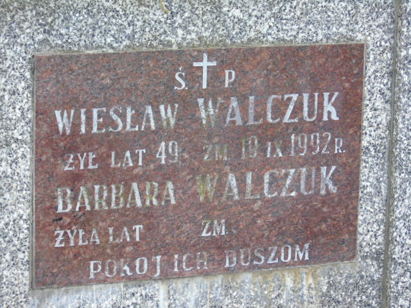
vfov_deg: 9.2
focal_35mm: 162
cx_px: 206
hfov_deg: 12.2
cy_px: 154
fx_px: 1923
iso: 500
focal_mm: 29
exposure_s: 1/60
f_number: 4.9
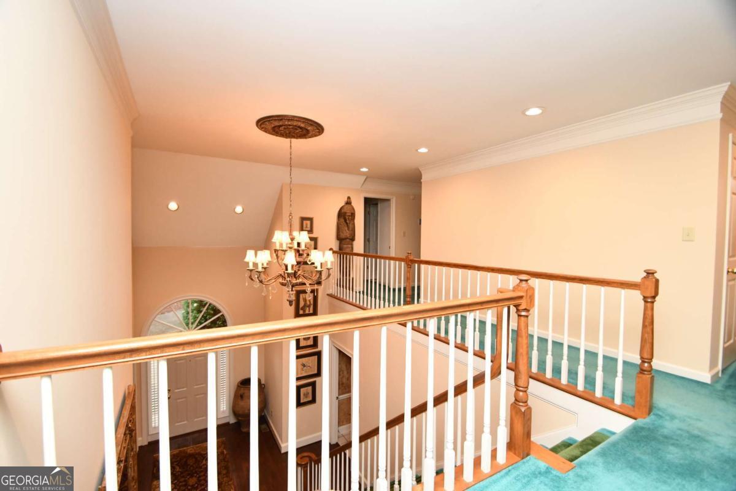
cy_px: 246
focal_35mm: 15
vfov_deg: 77.3
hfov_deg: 100.4
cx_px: 368
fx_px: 307
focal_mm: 10
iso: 1250
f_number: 4
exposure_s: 1/60
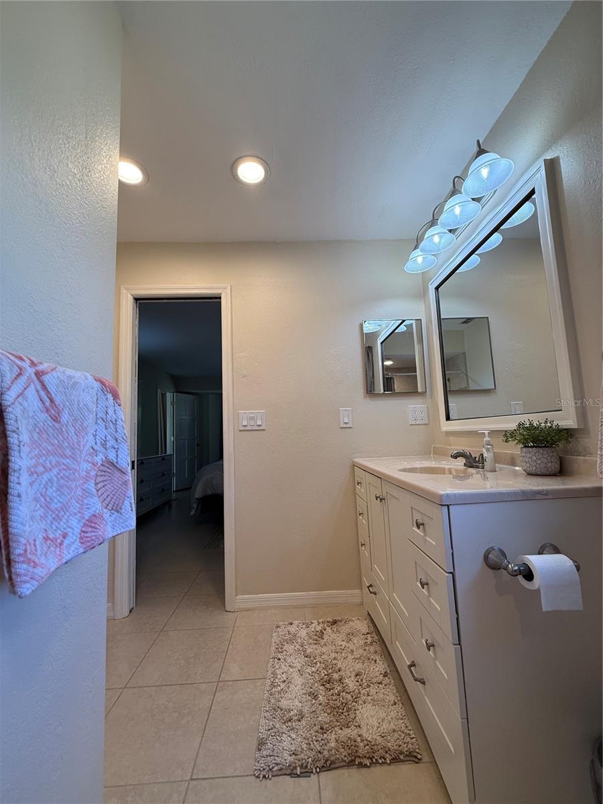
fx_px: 325
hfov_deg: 85.7
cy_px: 402
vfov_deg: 102.1
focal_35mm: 14
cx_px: 302
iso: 100
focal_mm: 2.22
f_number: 2.2
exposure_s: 1/120
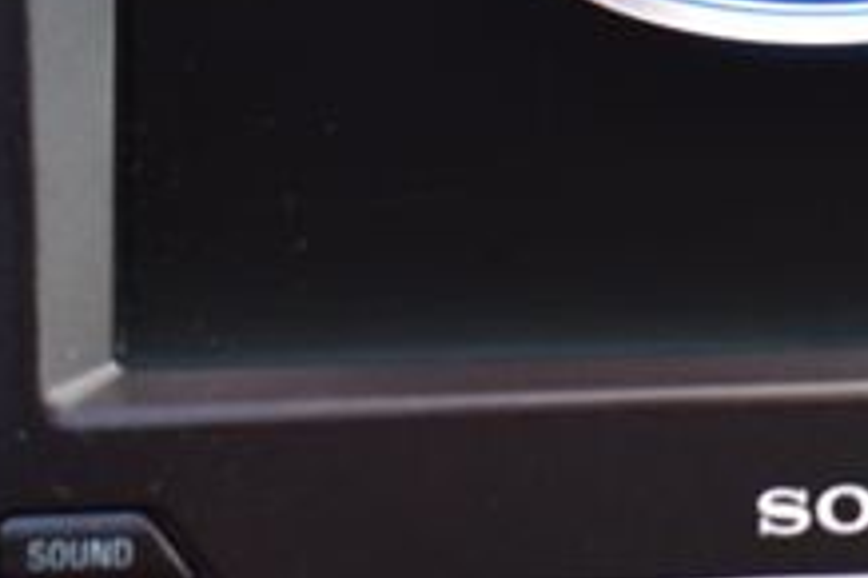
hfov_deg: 15.8
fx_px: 3071
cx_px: 848
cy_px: -36
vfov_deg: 10.6
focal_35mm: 127
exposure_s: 1/20
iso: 400
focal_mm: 29
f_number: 6.3
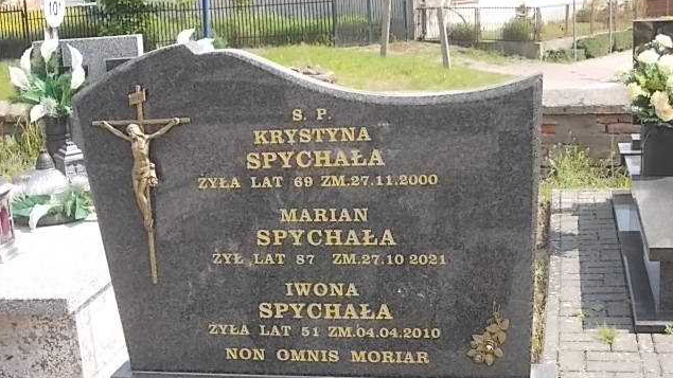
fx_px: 999
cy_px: 227
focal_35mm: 56
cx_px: 335
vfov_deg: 21.4
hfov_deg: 37.2
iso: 80
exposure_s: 1/250
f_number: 3.6
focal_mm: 7.2
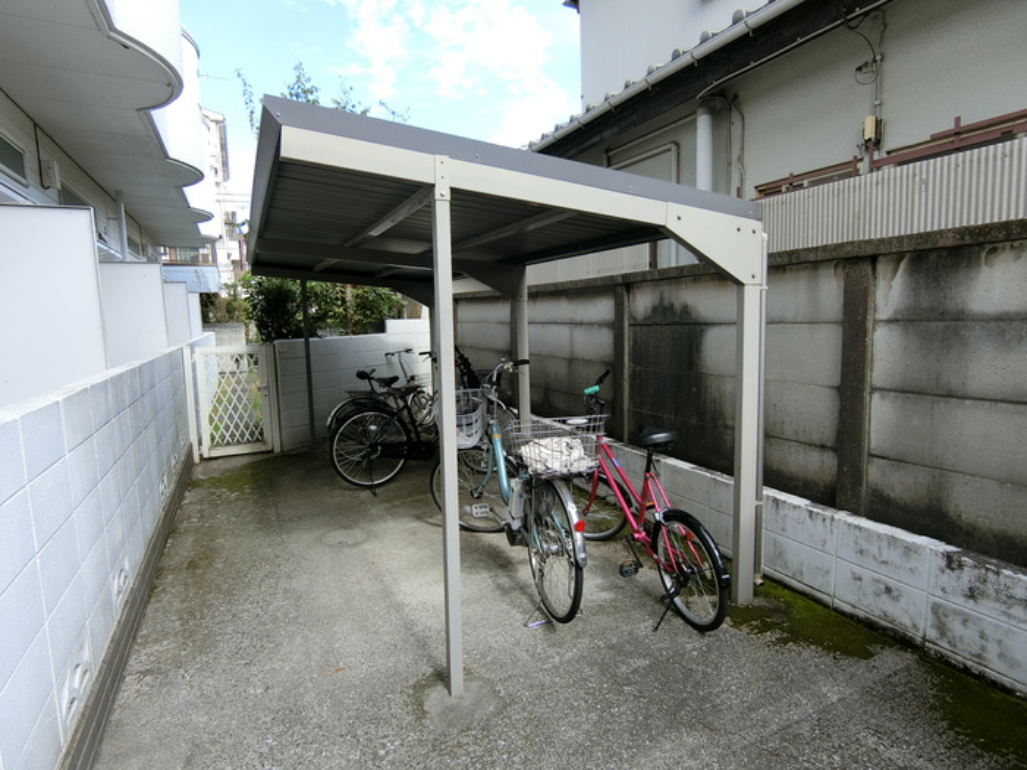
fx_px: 564
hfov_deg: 84.7
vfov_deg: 68.7
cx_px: 514
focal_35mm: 19
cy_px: 385
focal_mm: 4.06
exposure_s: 1/320
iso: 80
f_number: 2.7
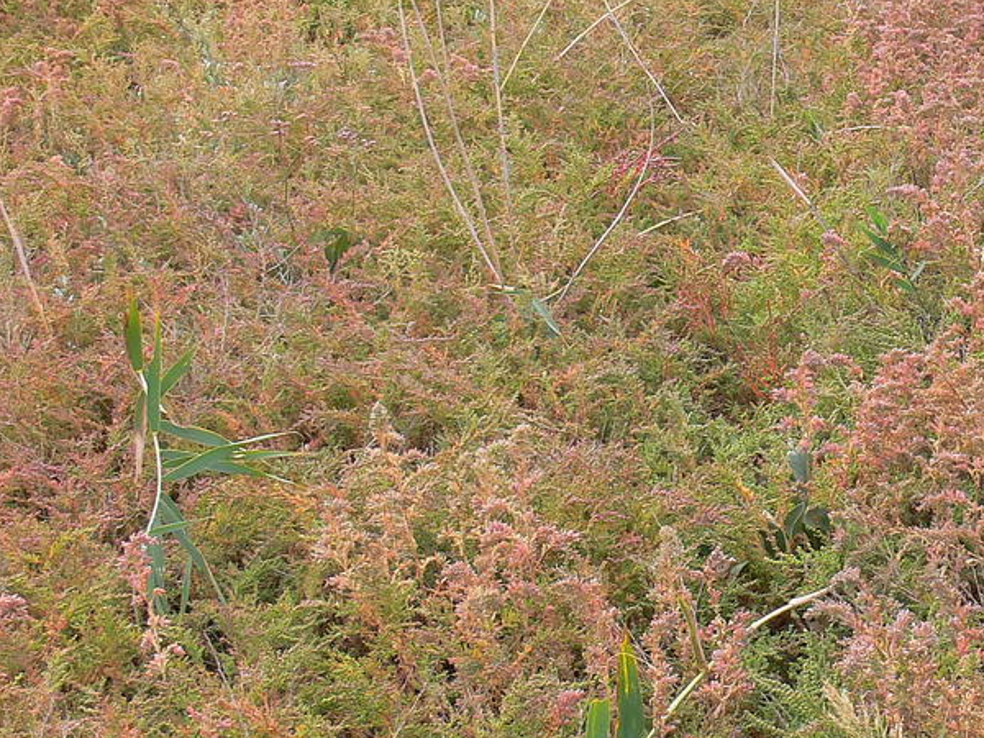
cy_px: 267
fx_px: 2388
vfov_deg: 17.5
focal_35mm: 84
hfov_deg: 21.8
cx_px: 1143
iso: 80
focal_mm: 7.6
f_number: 6.3
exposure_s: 1/100
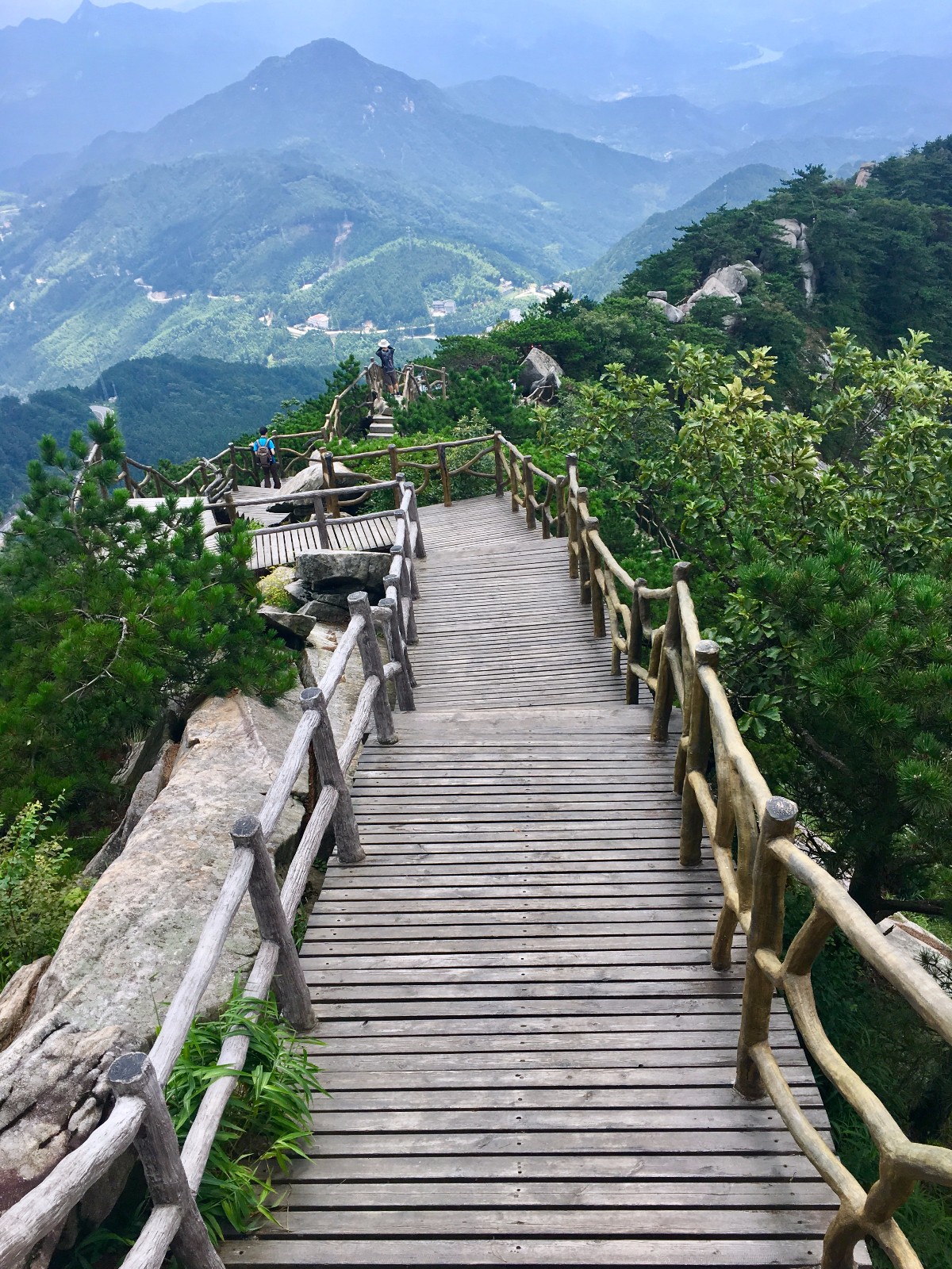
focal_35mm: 29
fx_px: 1063
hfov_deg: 48.2
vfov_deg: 61.7
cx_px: 476
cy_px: 634
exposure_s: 1/739
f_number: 2.2
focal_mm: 4.15
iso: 25
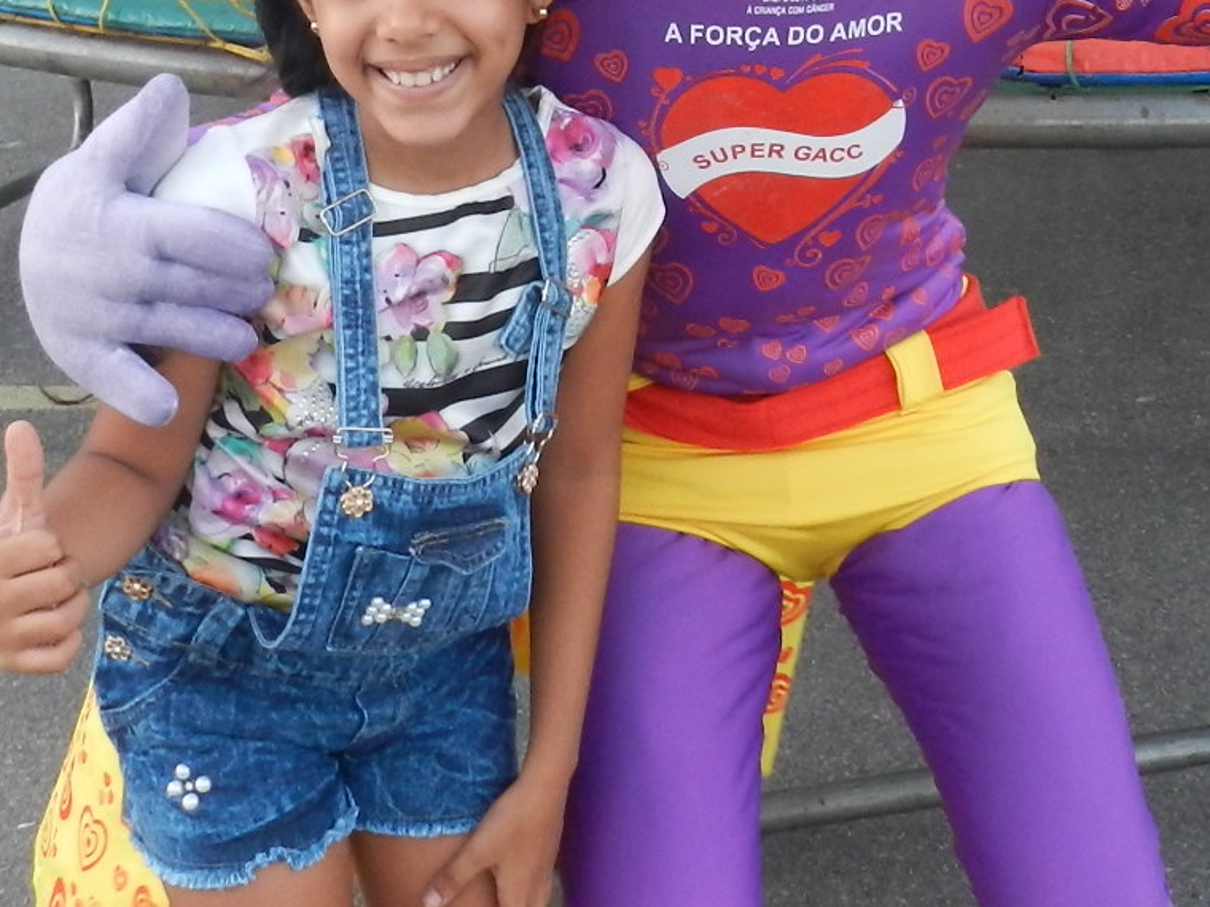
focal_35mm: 62
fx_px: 2167
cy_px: 123
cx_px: 694
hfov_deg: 31.1
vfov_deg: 23.1
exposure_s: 1/30
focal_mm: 4
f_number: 3.4
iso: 360
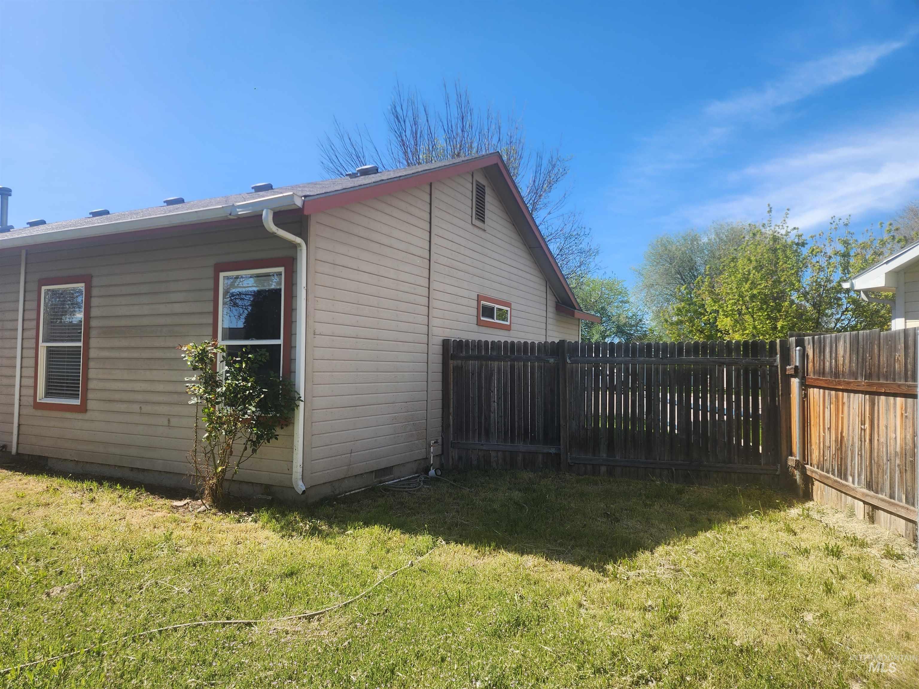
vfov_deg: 58.9
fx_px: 611
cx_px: 460
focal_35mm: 23
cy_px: 344
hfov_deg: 73.9
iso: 12
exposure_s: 1/724
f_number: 1.8
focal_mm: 6.4
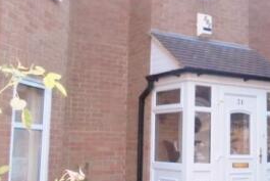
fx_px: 480
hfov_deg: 31.0
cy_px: 93
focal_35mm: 64
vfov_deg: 21.3
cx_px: 195
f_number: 3.2
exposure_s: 1/50
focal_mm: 4.9
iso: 250
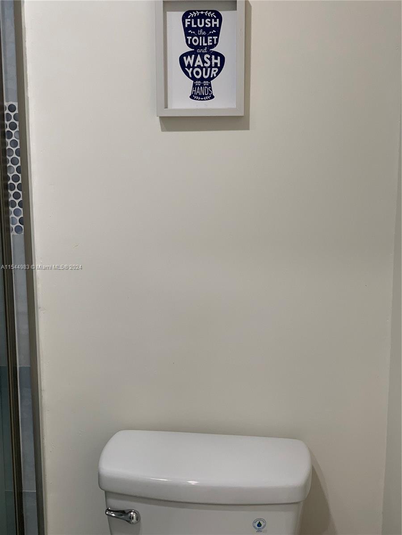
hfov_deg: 28.0
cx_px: 201
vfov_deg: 36.8
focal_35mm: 52
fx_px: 805
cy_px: 268
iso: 80
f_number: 2.4
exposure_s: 1/60
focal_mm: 6
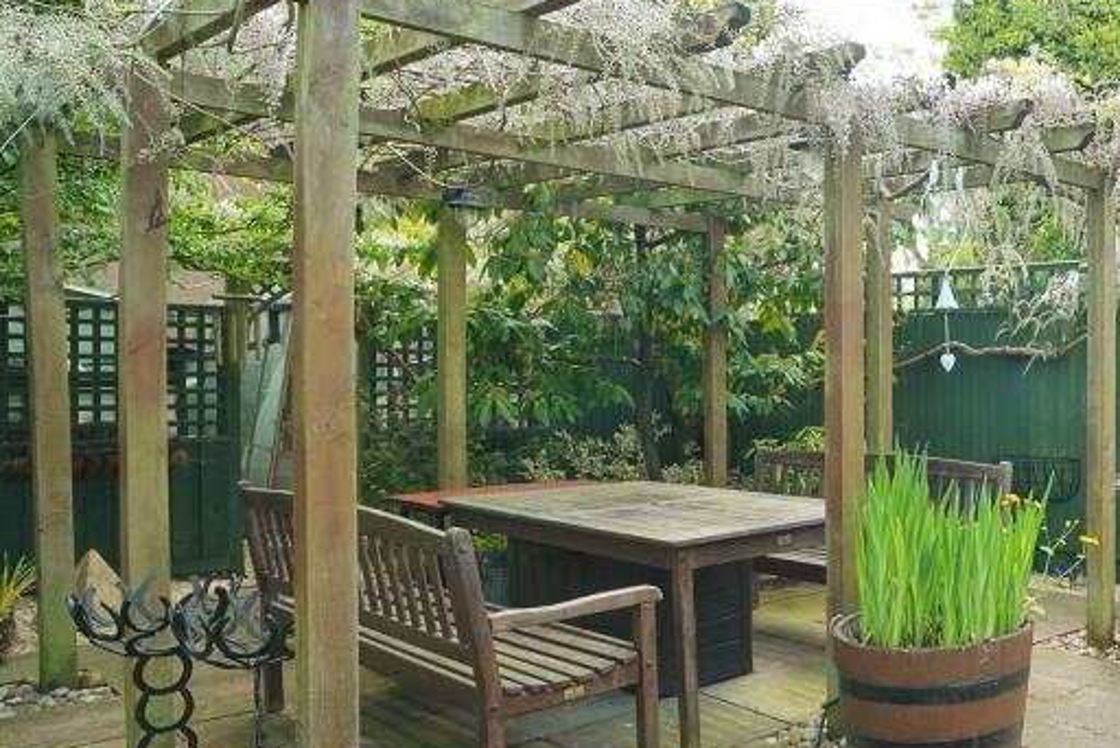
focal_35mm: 32
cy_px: 404
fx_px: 996
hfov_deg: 48.9
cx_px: 1102
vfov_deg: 41.1
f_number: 10
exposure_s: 1/30
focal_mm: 16
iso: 200
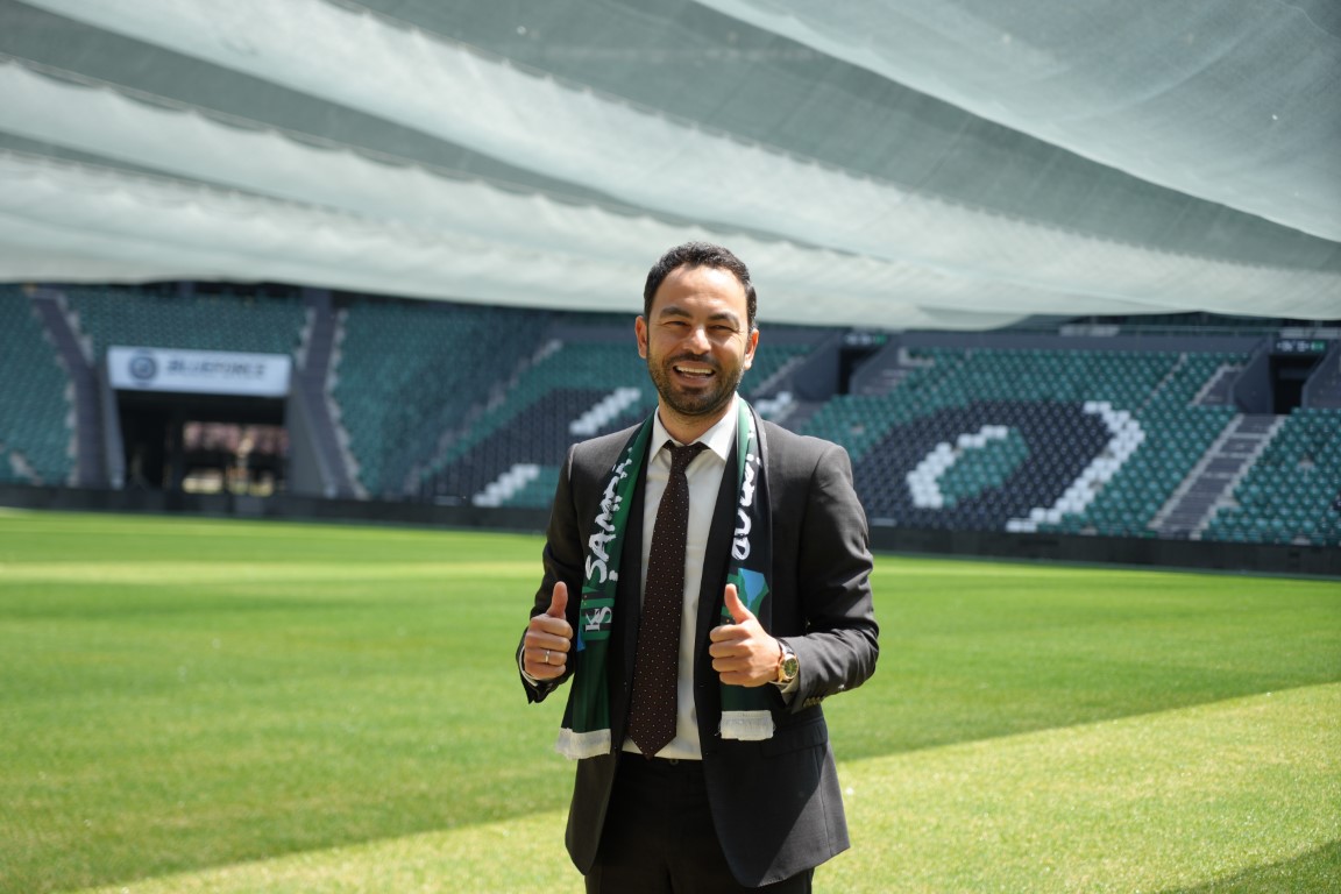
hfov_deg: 28.8
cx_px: 670
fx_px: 2607
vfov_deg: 19.5
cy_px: 447
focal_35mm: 70
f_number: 4.5
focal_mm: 70
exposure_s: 1/250
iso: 100
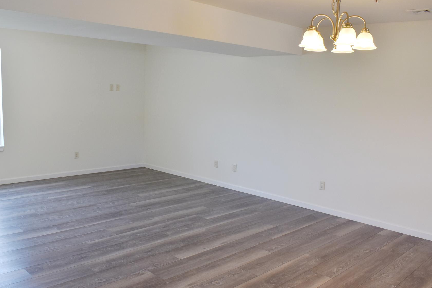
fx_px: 396
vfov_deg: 39.9
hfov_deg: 57.1
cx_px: 193
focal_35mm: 33
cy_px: 156
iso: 400
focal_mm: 18
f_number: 5.6
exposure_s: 1/125
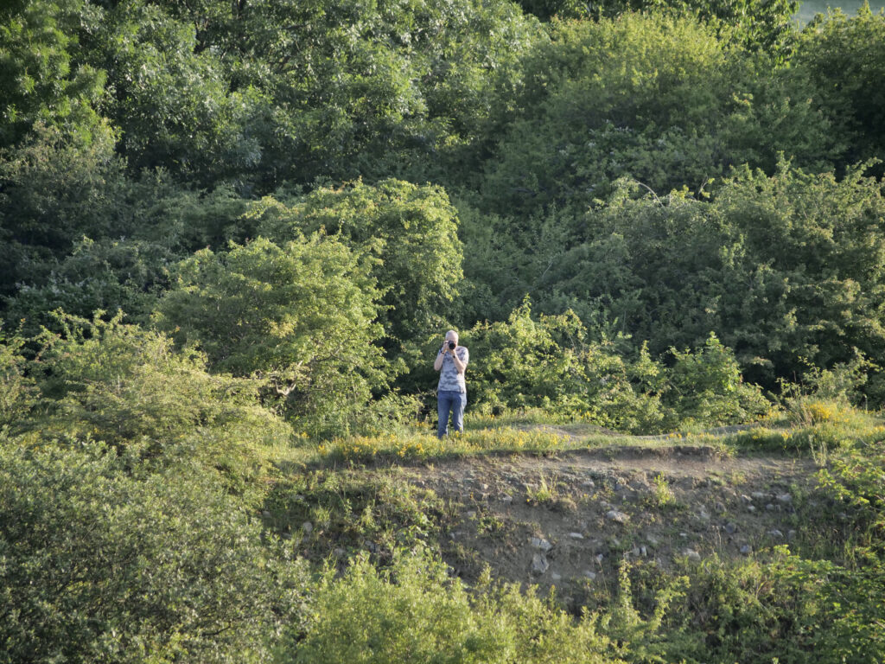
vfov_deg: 2.5
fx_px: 15340
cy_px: 332
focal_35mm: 600
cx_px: 442
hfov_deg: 3.3
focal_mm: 300
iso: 800
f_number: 6.3
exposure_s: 1/640
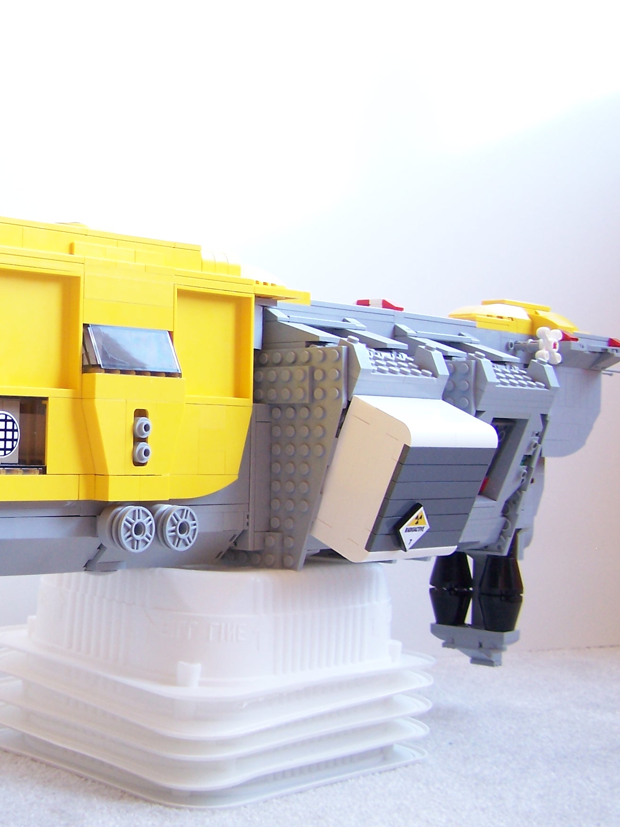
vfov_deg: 34.3
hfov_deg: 25.3
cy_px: 372
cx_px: 64
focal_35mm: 56
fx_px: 1337
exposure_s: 1/10
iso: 140
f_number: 2.8
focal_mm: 6.3
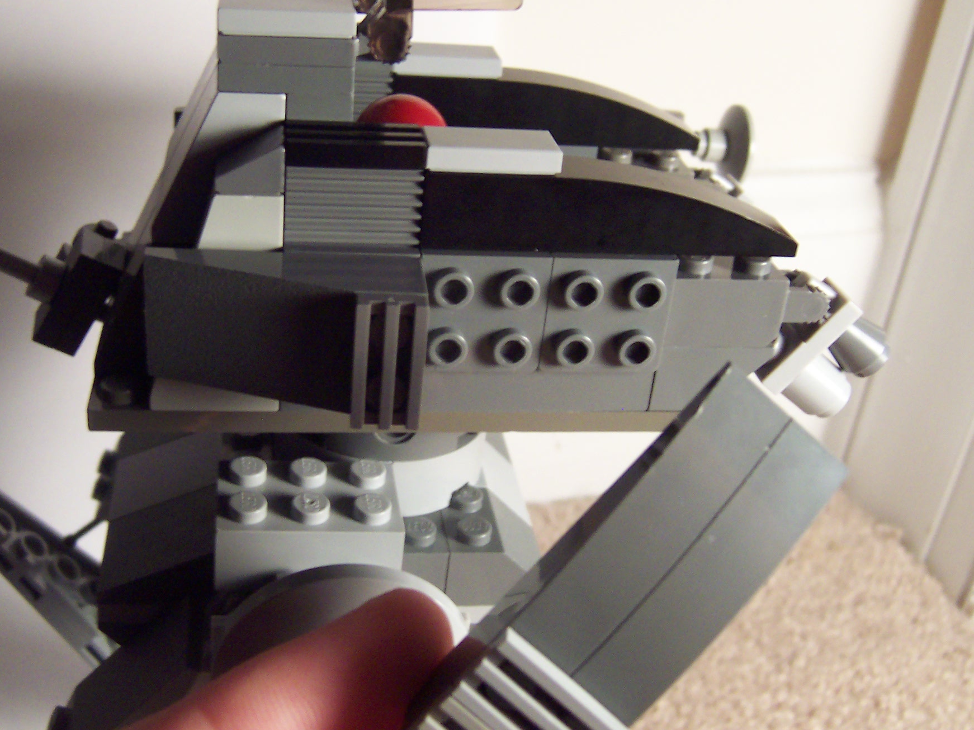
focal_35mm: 42
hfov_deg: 44.8
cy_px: 359
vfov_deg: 34.3
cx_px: 447
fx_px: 1182
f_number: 2.8
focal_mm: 5.6
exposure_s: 1/15
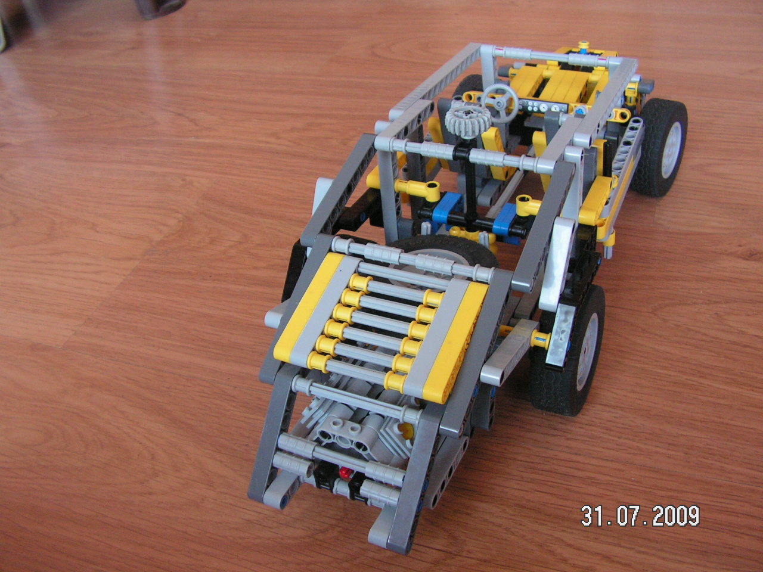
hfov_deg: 51.4
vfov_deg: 39.7
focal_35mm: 36
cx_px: 382
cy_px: 286
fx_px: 794
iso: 200
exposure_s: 1/30
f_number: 3.2
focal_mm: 6
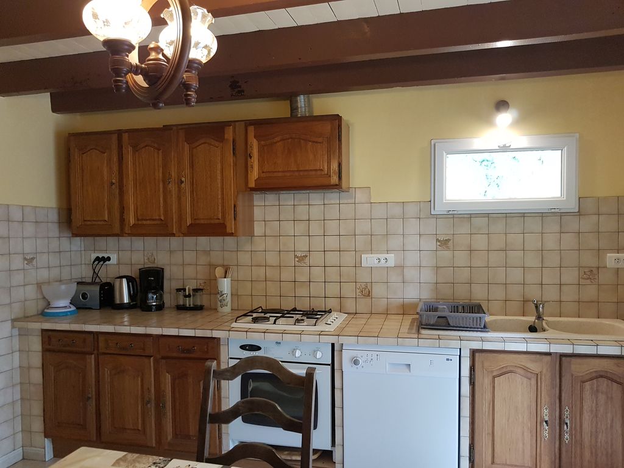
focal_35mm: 26
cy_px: 234
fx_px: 469
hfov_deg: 67.3
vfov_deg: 53.1
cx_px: 312
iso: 200
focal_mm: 4.2
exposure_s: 1/50
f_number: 1.7
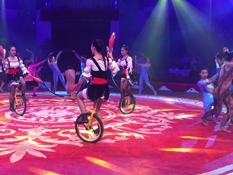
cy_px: 74
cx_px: 75
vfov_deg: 33.5
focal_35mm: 43
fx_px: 289
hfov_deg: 43.2
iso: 50
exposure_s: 1/33
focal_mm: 4.15
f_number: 2.2
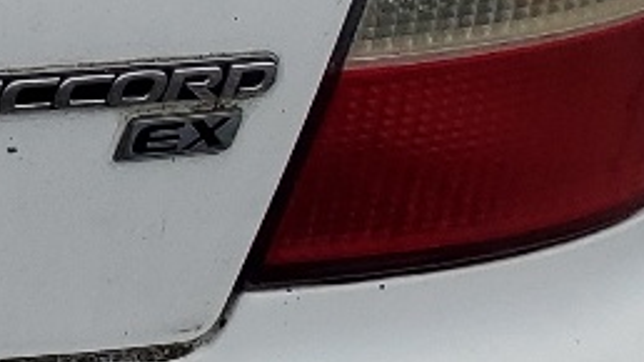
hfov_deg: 10.2
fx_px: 3005
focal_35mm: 176
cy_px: -107
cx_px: -1031
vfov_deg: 6.8
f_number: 1.5
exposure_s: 1/588
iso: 50
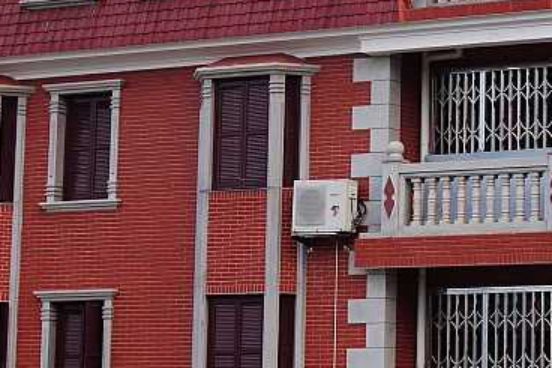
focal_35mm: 160
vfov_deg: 8.6
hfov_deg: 12.7
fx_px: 2452
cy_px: 79
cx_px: 570
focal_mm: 17.83
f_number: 2.8
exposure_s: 1/160
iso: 100
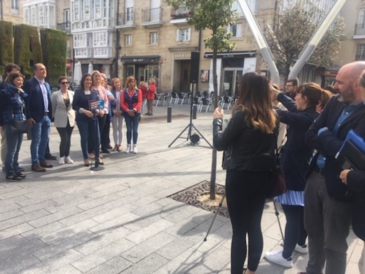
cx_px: 182
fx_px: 306
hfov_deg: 61.7
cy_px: 137
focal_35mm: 29
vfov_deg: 48.2
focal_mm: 4.15
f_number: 2.2
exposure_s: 1/587
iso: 25
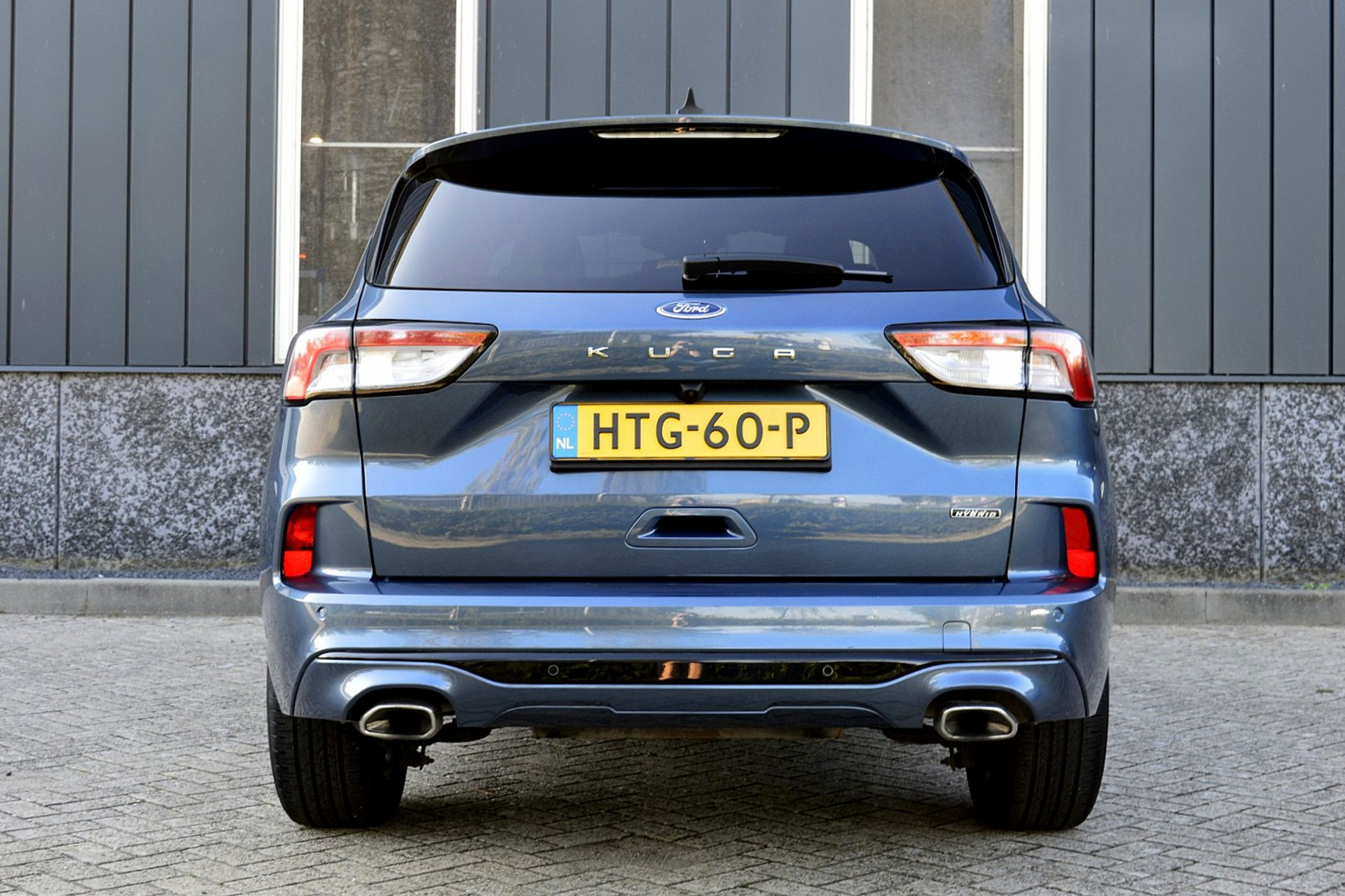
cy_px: 448
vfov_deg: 25.8
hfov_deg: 37.9
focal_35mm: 52
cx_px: 672
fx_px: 1961
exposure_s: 1/60
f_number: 8
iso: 400
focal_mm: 35
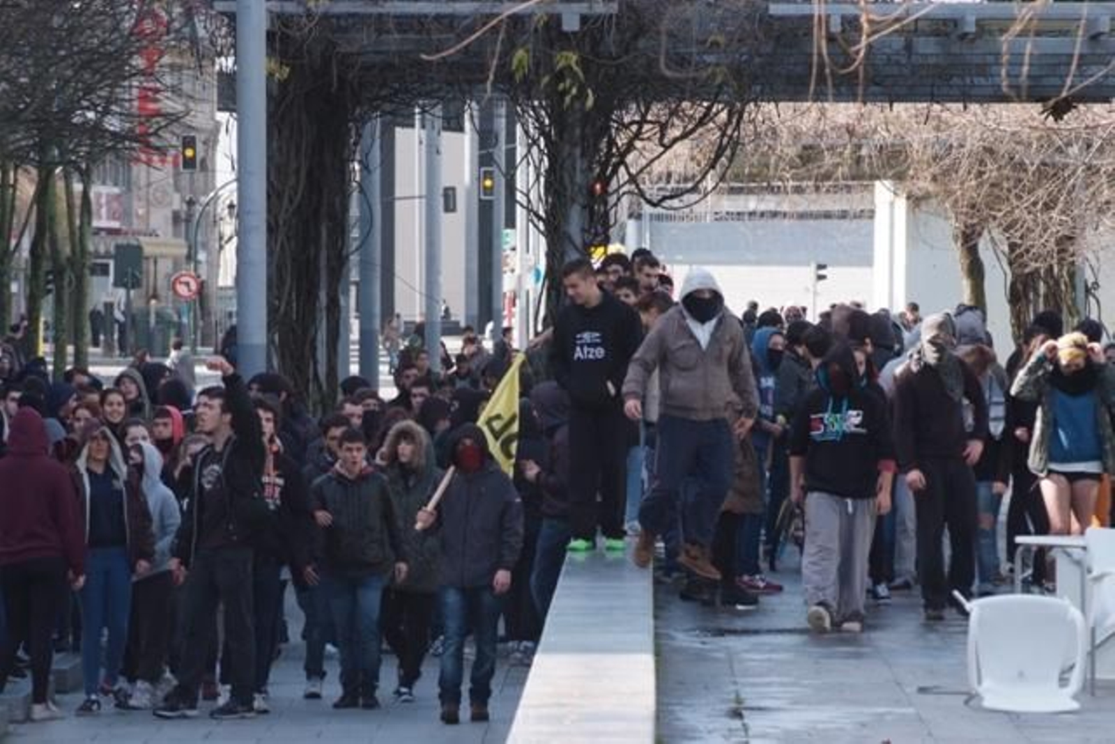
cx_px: 558
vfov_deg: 4.6
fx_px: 9295
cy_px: 372
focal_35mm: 300
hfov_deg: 6.9
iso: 500
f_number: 7.1
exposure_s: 1/200
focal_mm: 200
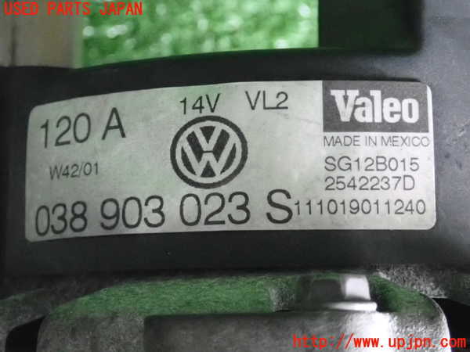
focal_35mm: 82
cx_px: 235
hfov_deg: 23.8
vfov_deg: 18.0
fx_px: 1113
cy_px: 176
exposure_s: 1/200
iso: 6400
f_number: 4.3
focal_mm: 14.62
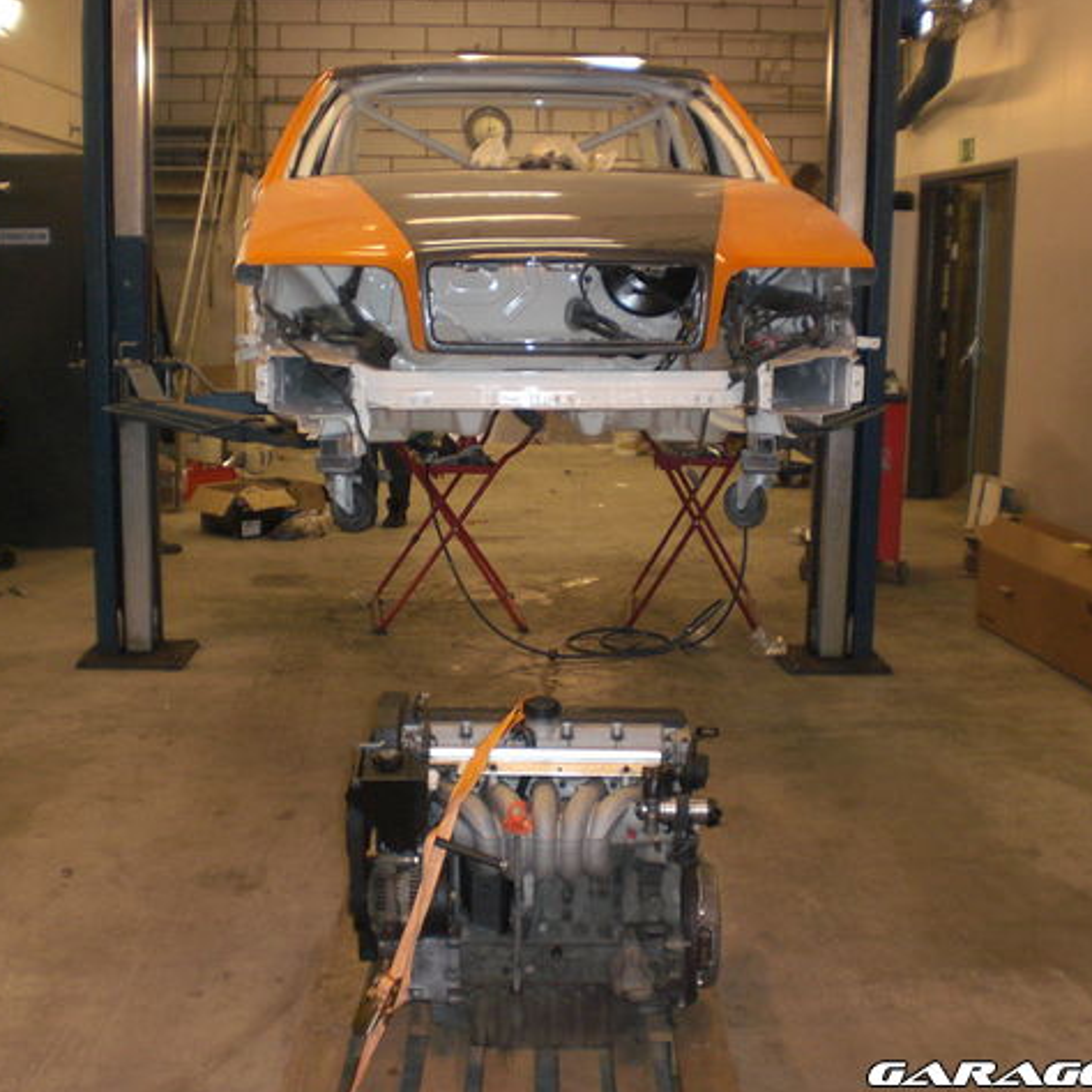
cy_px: 544
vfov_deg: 39.2
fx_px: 1535
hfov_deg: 39.2
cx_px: 525
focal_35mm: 43
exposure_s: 1/60
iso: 200
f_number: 3.1
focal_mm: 6.3
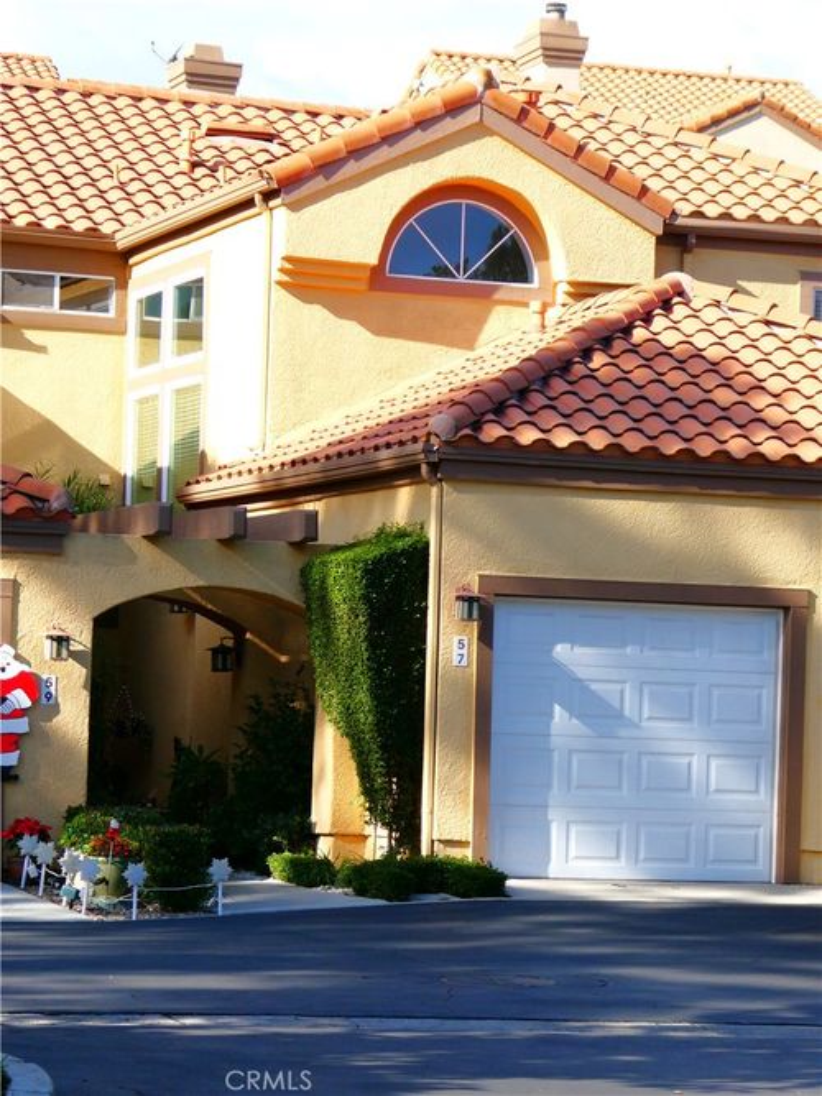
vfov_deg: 17.1
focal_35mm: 115
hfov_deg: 12.9
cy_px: 548
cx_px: 411
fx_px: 3642
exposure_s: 1/250
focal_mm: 20.6
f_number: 5.1
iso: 80
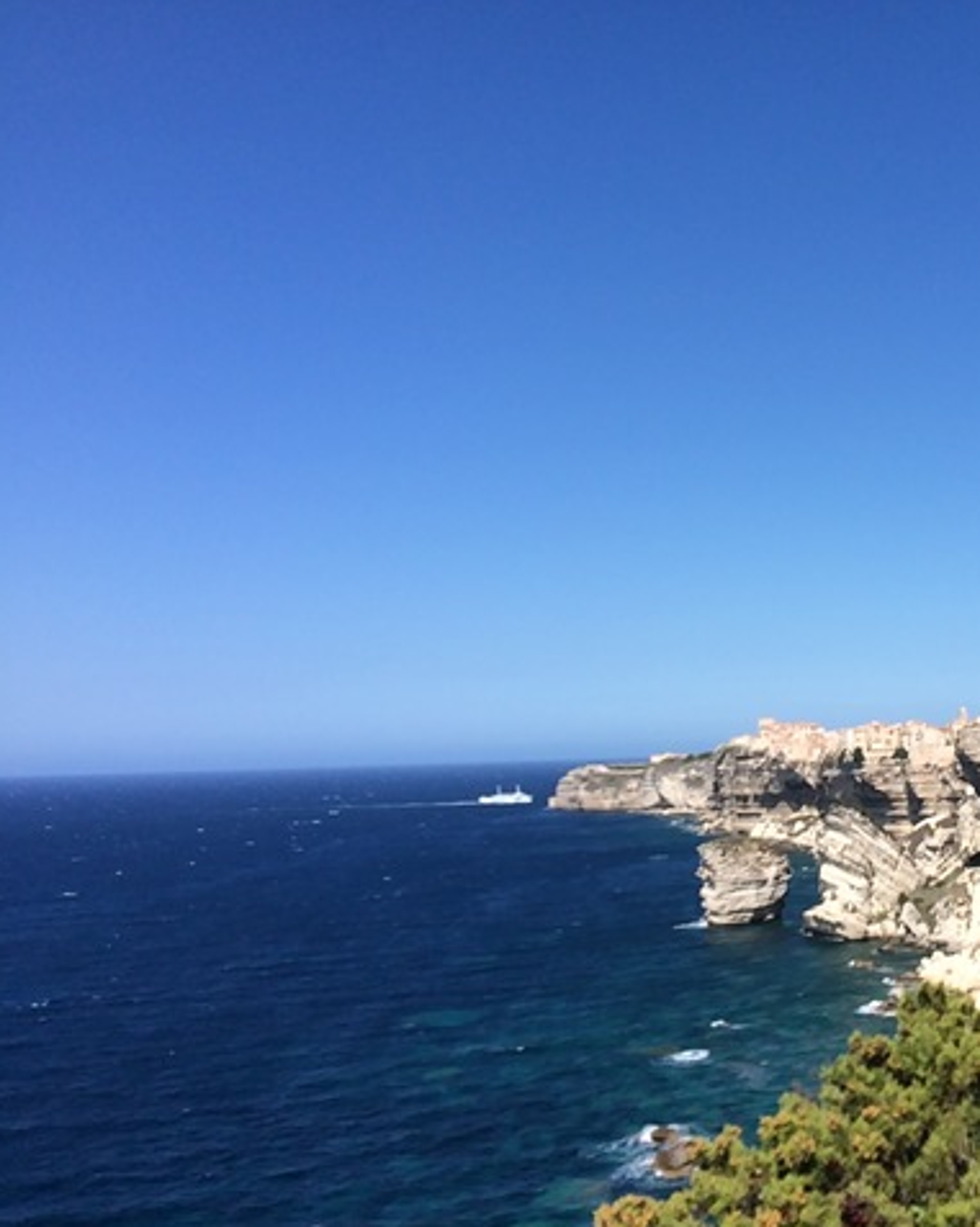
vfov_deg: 48.0
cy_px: 615
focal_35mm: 38
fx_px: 1379
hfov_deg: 37.4
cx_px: 813
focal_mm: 4.15
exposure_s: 1/2632
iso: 32
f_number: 2.2
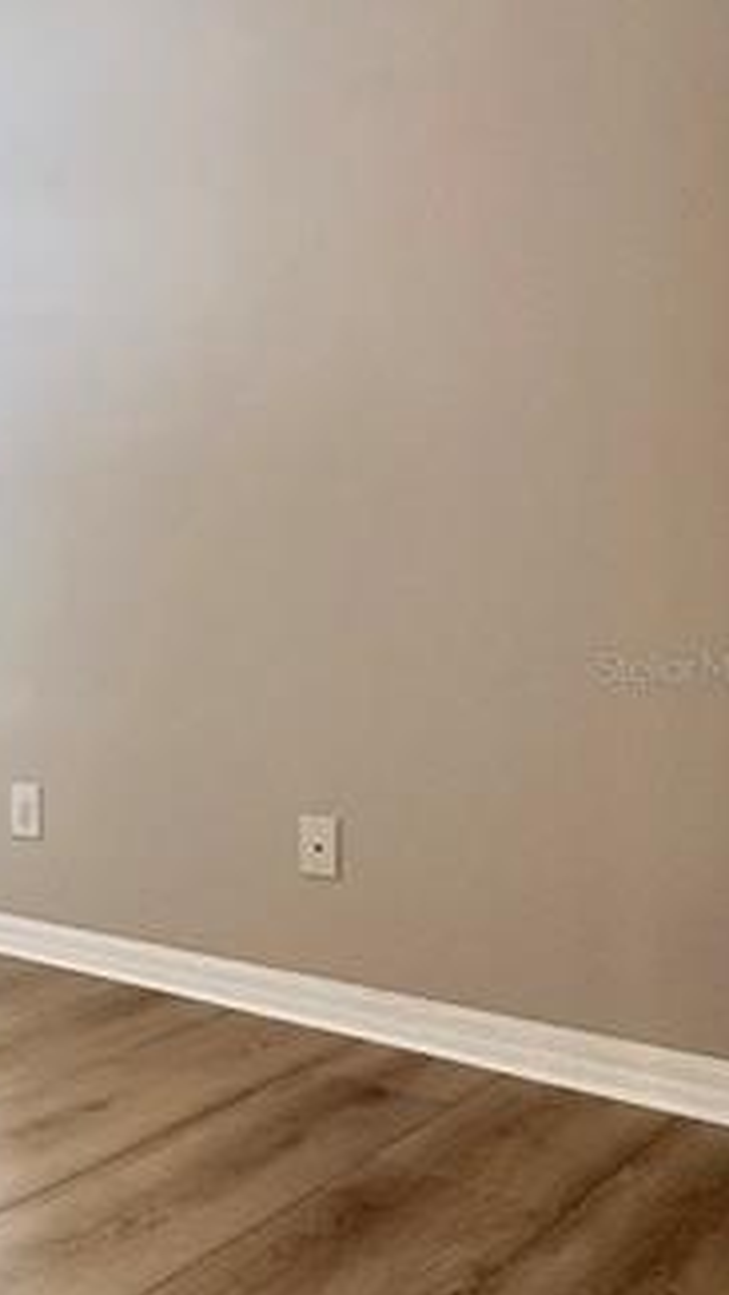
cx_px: -370
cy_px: 665
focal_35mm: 36
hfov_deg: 25.0
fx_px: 1236
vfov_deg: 55.3
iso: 400
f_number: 2.2
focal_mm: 2.22
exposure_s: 1/120
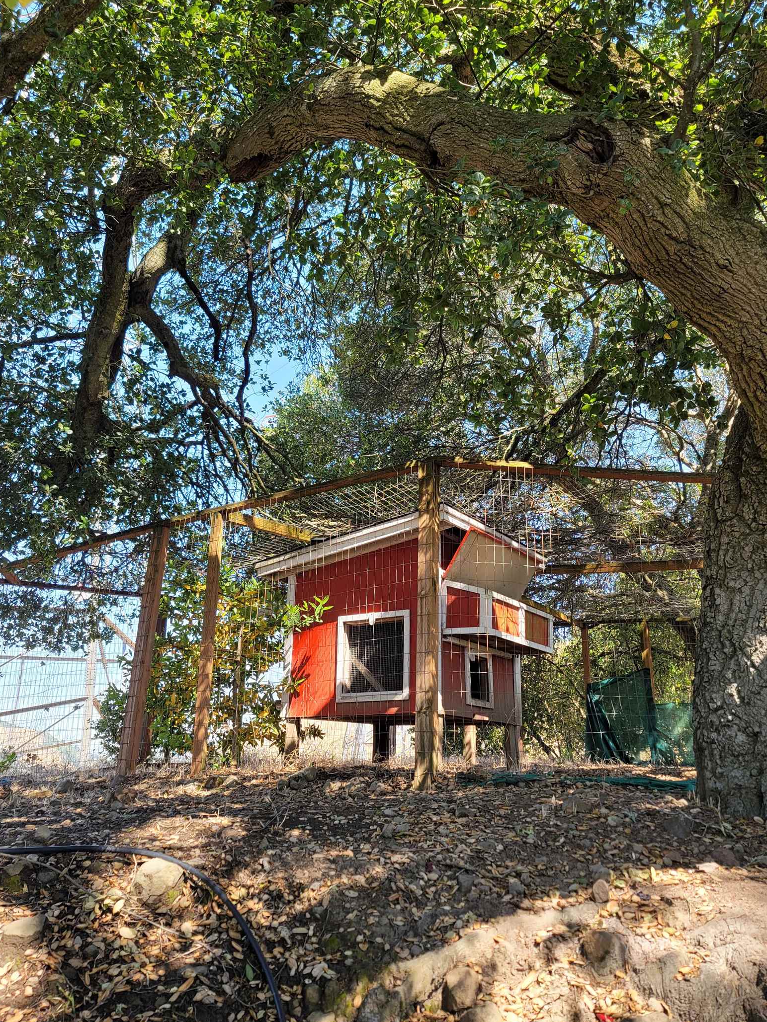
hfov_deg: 49.7
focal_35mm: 28
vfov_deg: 63.4
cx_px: 385
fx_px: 827
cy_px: 488
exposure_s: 1/120
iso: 32
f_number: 1.8
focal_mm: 7
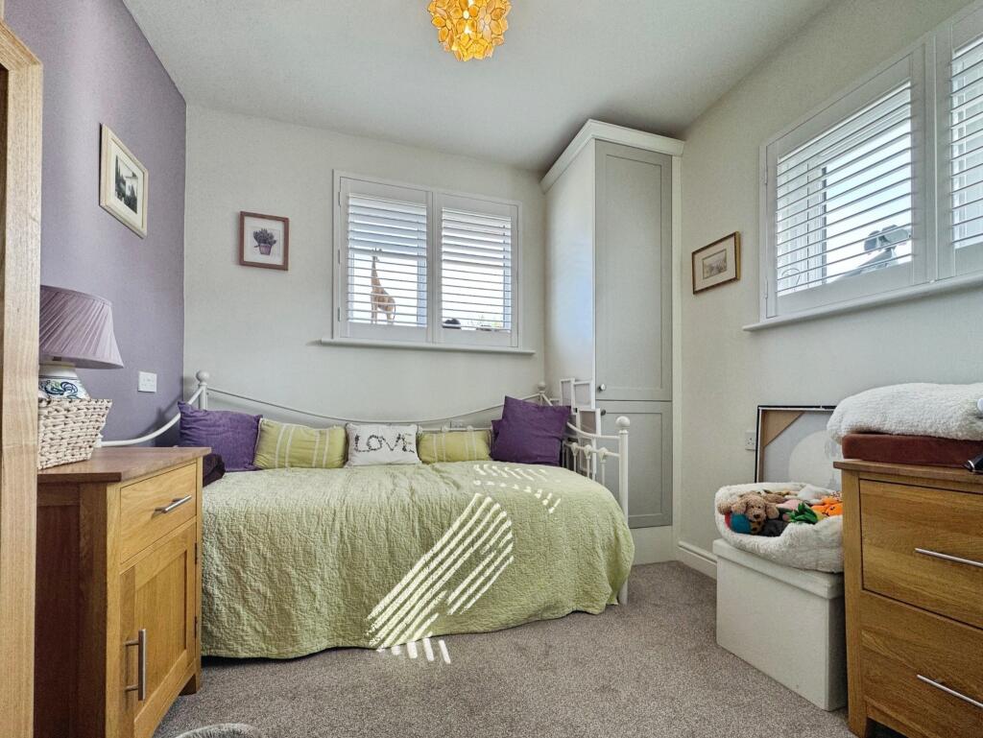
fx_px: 398
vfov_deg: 85.7
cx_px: 492
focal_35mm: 14
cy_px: 369
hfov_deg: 102.0
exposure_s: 1/100
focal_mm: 2.22
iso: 100
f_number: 2.2
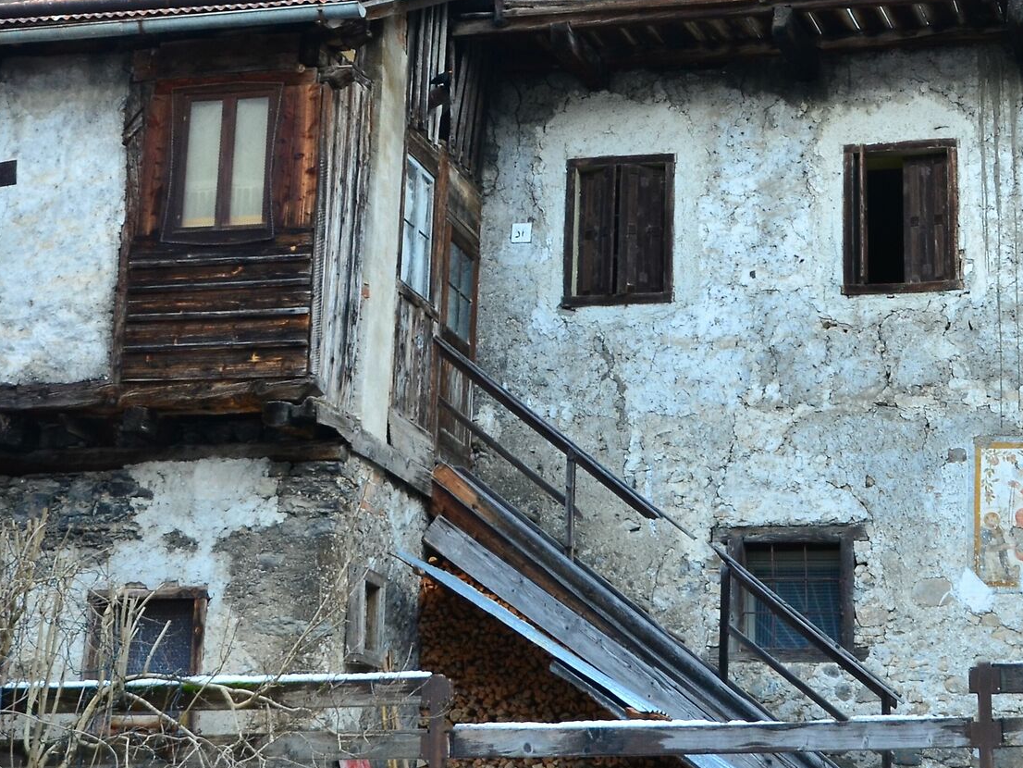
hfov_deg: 24.9
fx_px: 2307
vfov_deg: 18.6
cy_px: 74
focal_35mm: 78
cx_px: 660
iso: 280
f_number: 7.1
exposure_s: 1/100
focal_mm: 25
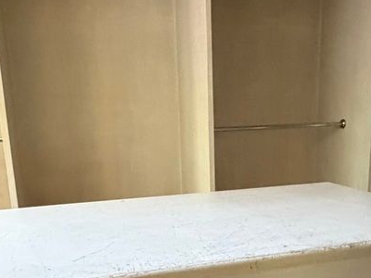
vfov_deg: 33.4
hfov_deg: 44.8
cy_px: 220
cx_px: 189
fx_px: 450
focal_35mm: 42
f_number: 2.2
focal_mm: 2.22
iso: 1000
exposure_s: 1/60
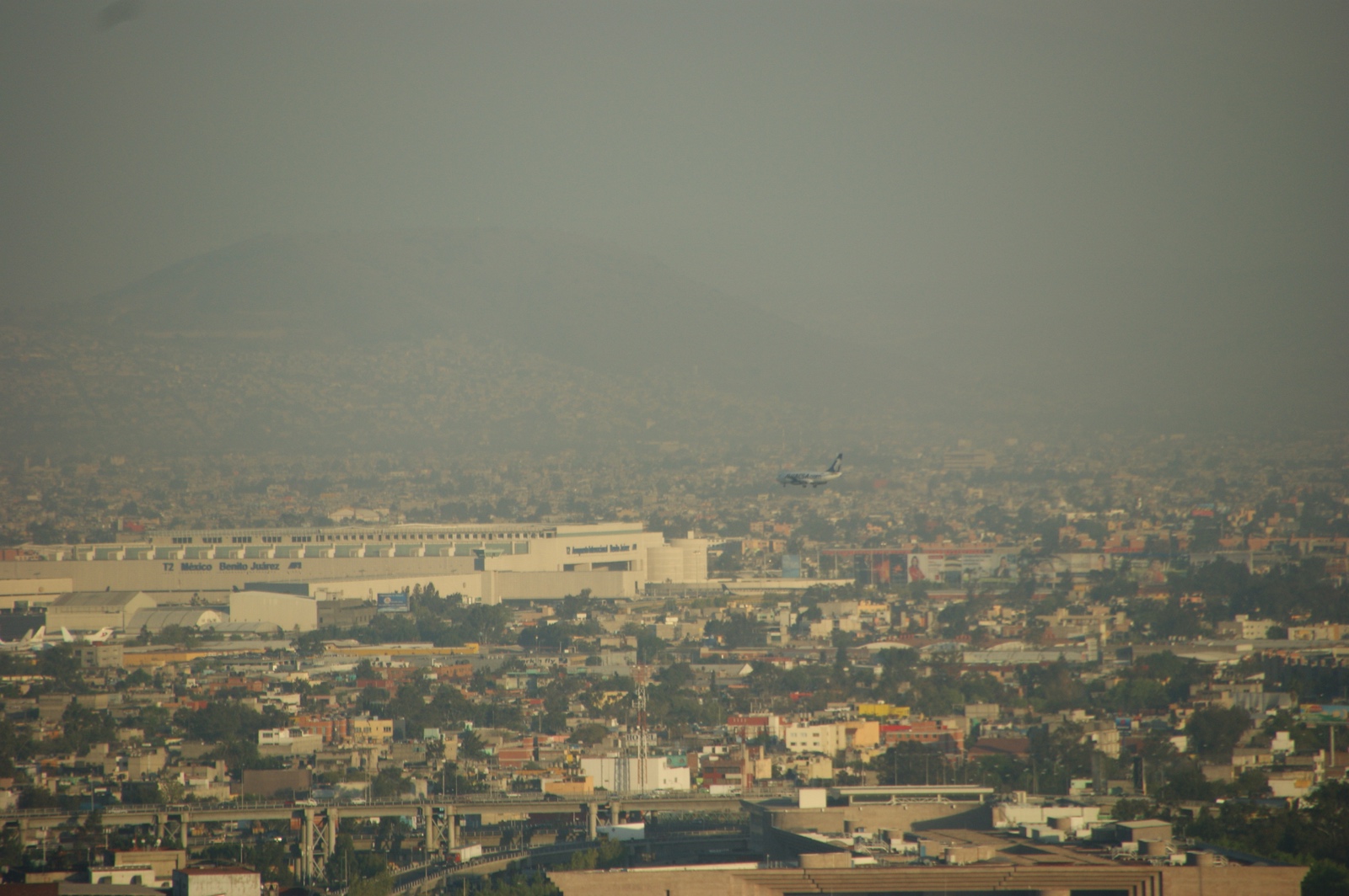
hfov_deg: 5.5
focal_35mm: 375
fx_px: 14040
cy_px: 448
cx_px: 674
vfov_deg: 3.7
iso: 160
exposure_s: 1/400
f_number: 6.3
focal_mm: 250
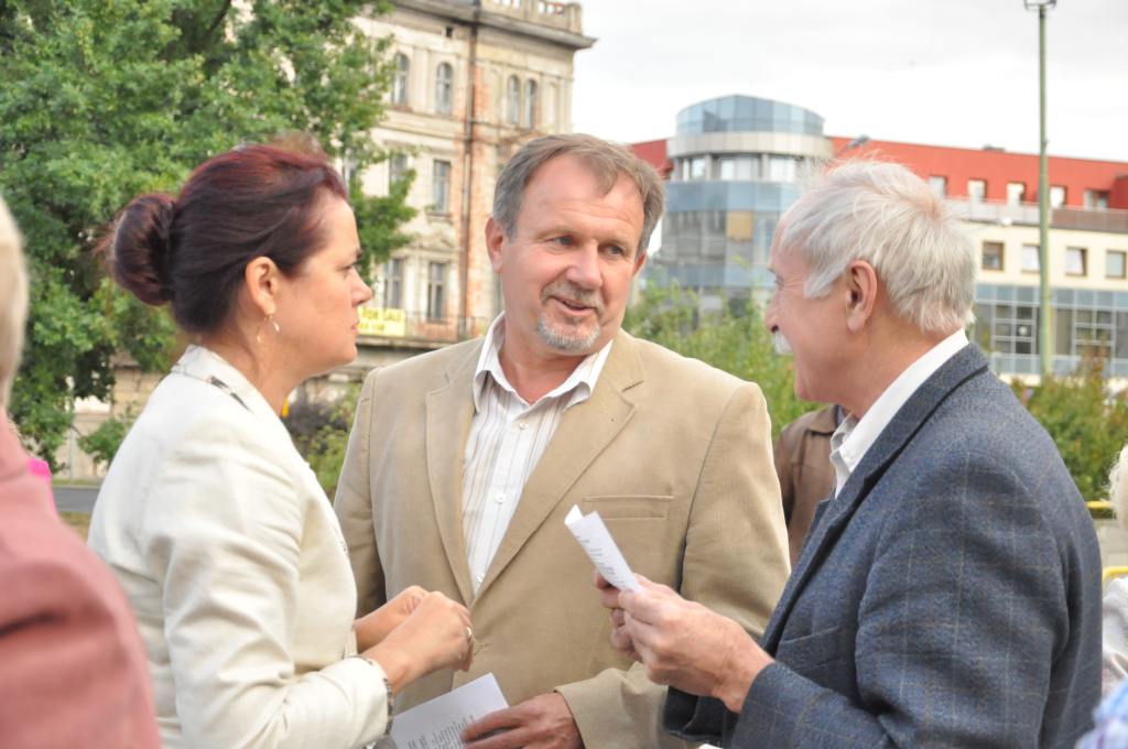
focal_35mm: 68
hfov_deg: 29.9
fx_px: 2112
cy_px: 374
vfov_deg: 20.1
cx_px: 564
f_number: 4.8
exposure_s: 1/1250
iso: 2000
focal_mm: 45
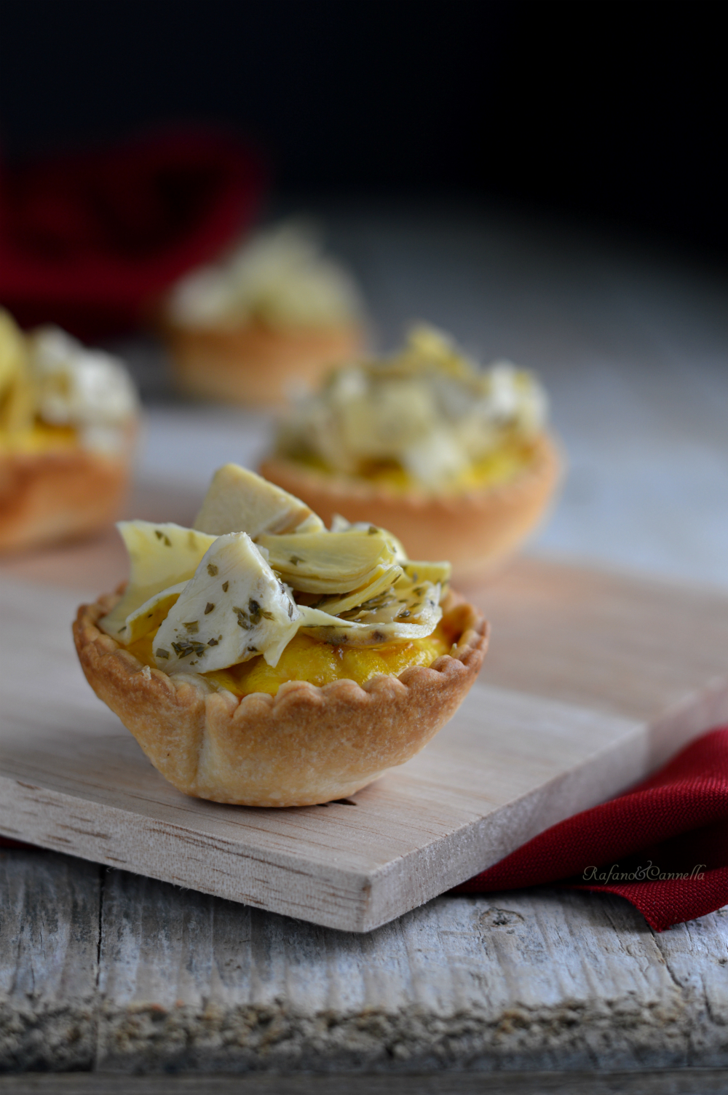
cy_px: 548
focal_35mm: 75
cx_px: 364
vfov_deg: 27.0
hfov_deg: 18.1
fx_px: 2279
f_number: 3.5
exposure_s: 1/15
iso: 100
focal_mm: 50
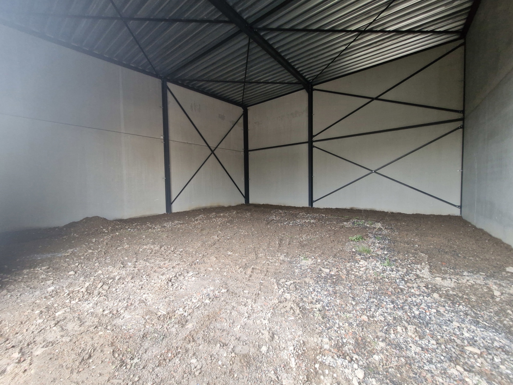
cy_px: 192
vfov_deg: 89.9
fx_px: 193
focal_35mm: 13
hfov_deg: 106.2
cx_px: 256
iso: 320
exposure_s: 1/50
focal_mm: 1.74
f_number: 2.2
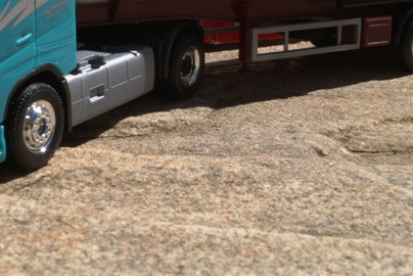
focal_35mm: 77
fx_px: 884
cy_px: 68
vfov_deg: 17.6
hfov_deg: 26.2
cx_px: 143
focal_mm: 18
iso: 100
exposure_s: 1/100
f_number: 18
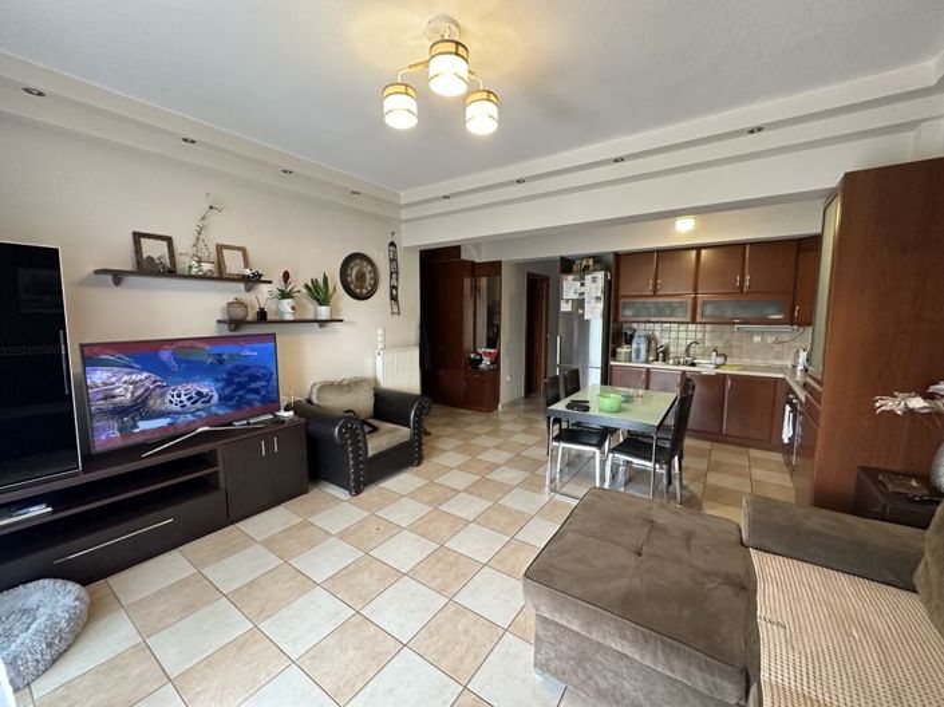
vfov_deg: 85.6
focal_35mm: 14
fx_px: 382
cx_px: 472
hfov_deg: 102.1
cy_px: 354
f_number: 2.2
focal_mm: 2.22
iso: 250
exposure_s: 1/99
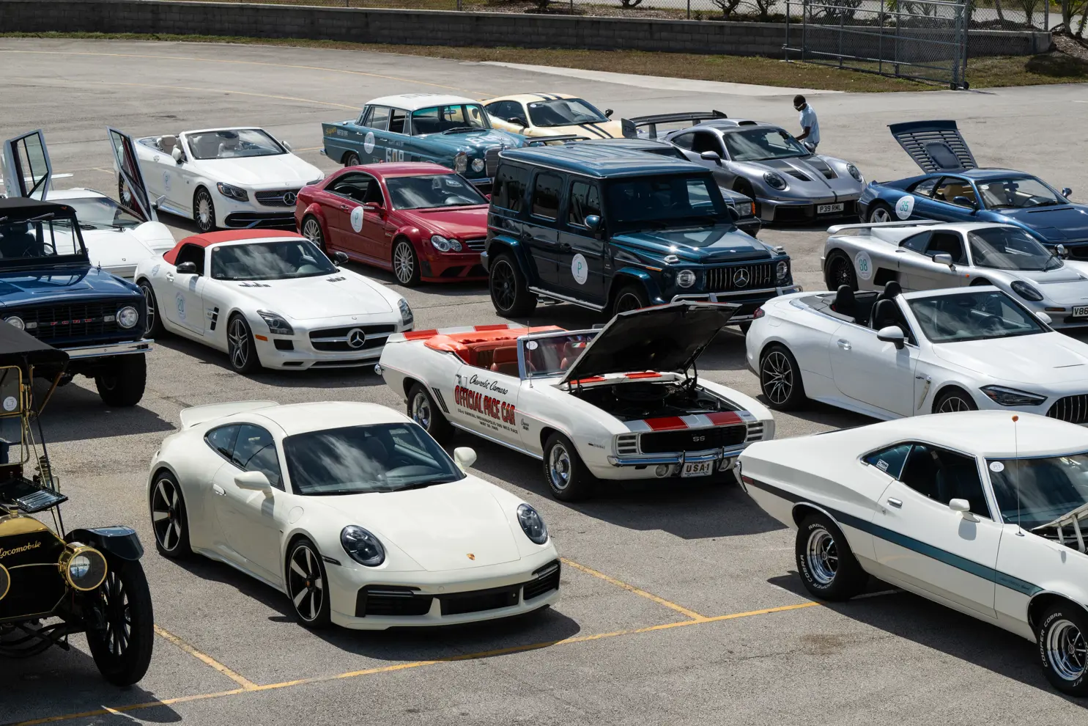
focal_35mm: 97
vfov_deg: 14.1
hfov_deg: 21.0
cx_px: 544
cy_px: 363
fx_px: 2931
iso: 64
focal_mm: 97
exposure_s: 1/250
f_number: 11
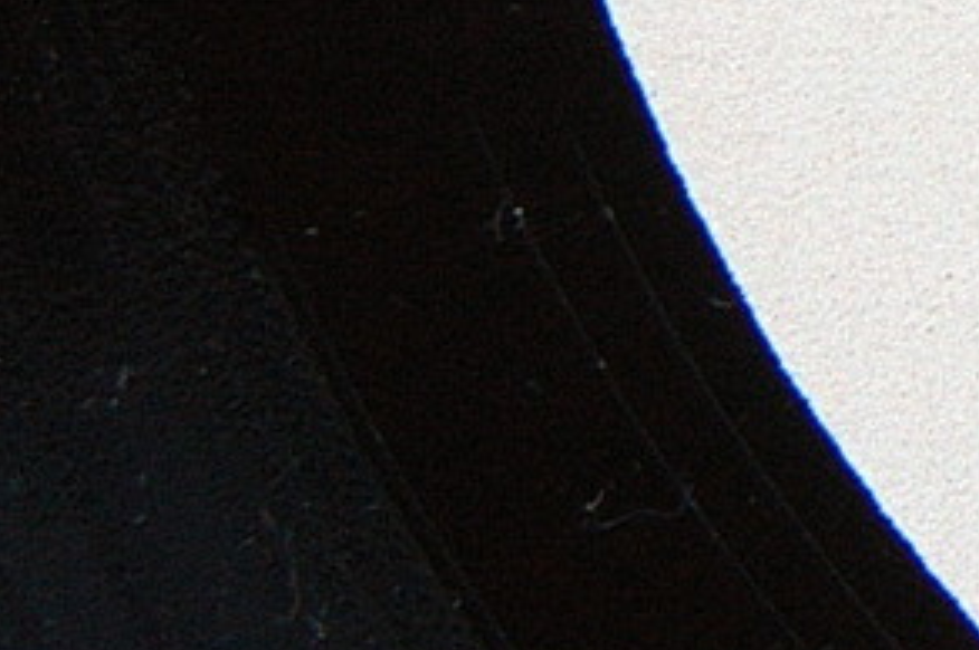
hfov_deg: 5.5
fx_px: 9763
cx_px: 2437
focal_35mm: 359
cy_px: -751
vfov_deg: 3.8
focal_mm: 35
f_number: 5.6
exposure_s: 1/125
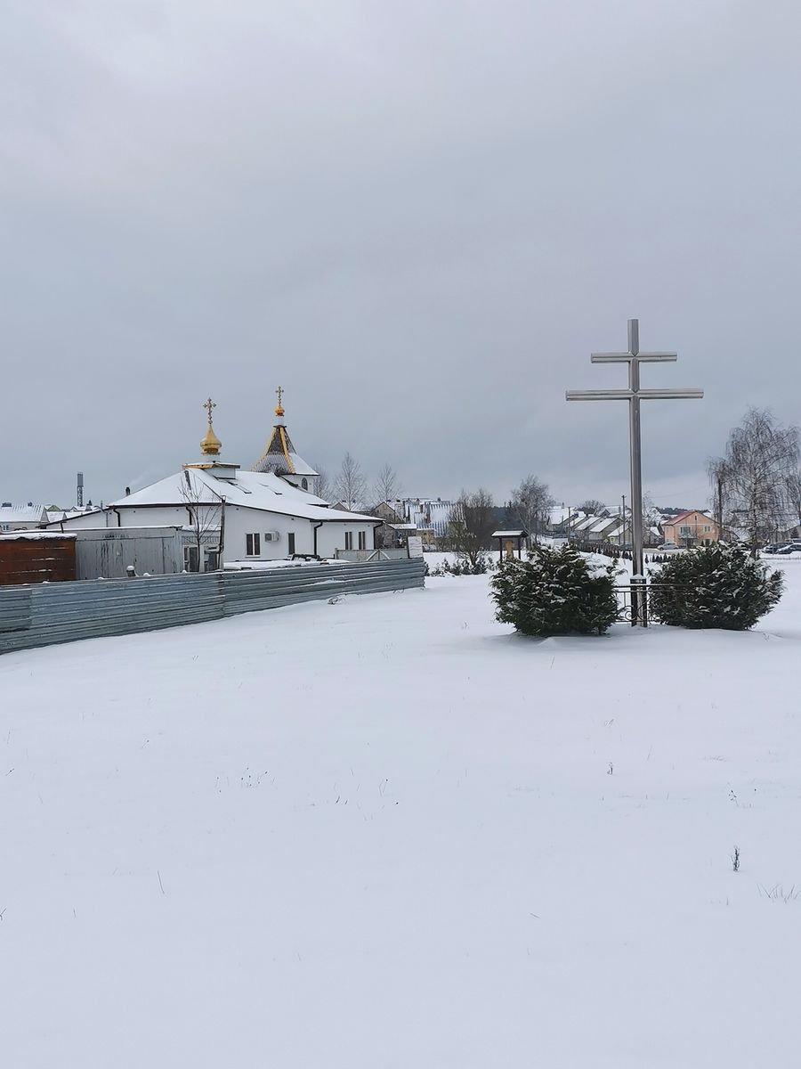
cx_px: 400
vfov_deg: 42.9
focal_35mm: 44
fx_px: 1358
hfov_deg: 32.9
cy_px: 534
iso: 50
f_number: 1.8
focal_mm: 5.58
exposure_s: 1/2381
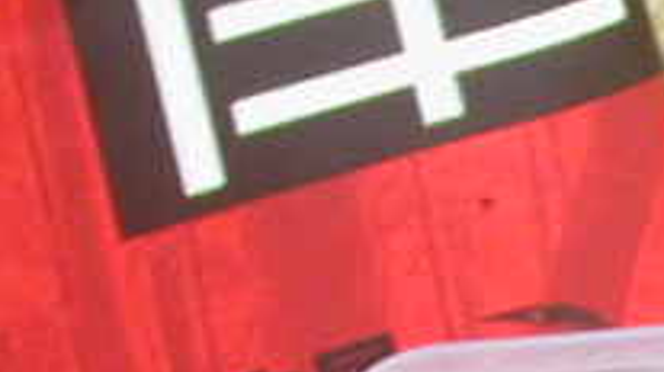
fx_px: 4644
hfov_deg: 7.6
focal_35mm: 264
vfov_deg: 4.5
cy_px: 840
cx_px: 1562
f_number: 2.8
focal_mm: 10.2
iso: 100
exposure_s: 1/8.2
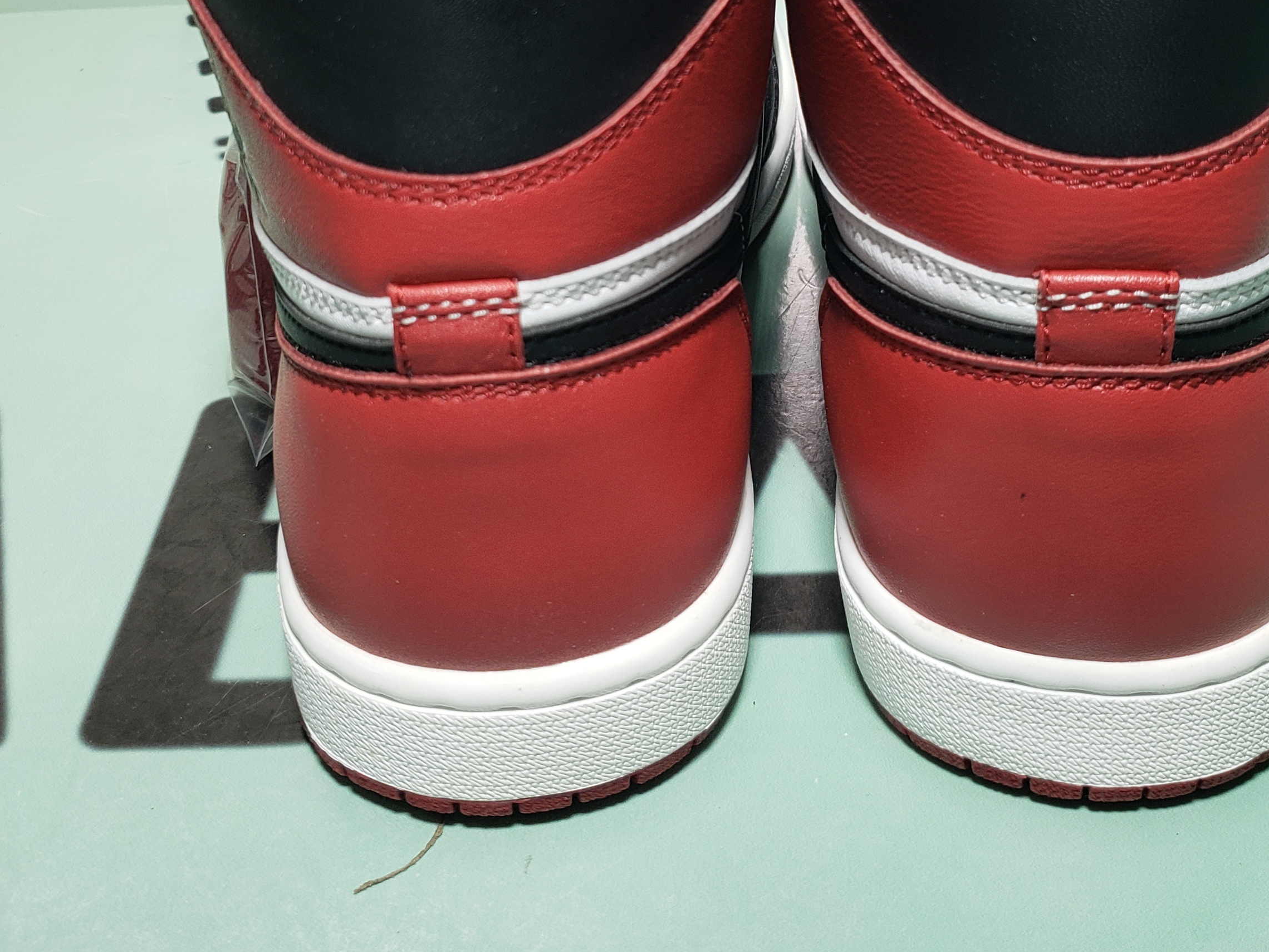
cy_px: 217
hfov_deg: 41.2
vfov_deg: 30.9
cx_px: 712
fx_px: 1686
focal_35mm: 46
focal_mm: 4.3
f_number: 1.5
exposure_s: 1/231
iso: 50
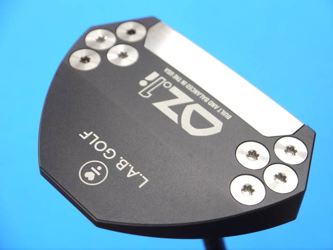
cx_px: 166
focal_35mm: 78
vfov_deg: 18.9
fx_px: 750
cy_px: 125
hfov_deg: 25.0
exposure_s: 1/80
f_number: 5.5
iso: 800
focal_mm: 39
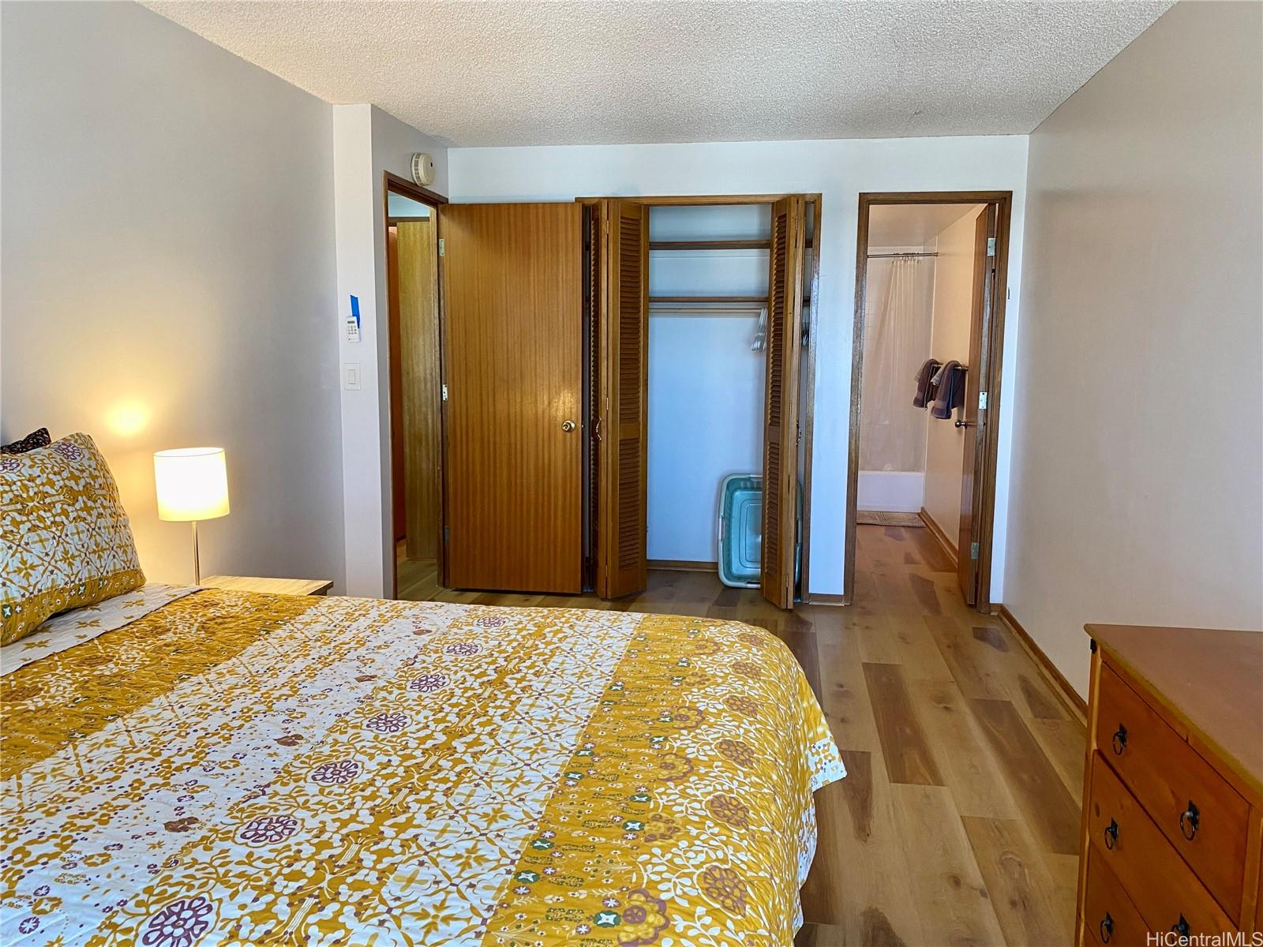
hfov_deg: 67.3
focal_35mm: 26
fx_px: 949
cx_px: 632
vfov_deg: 53.1
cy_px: 474
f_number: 1.8
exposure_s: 1/60
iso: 125
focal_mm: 4.25
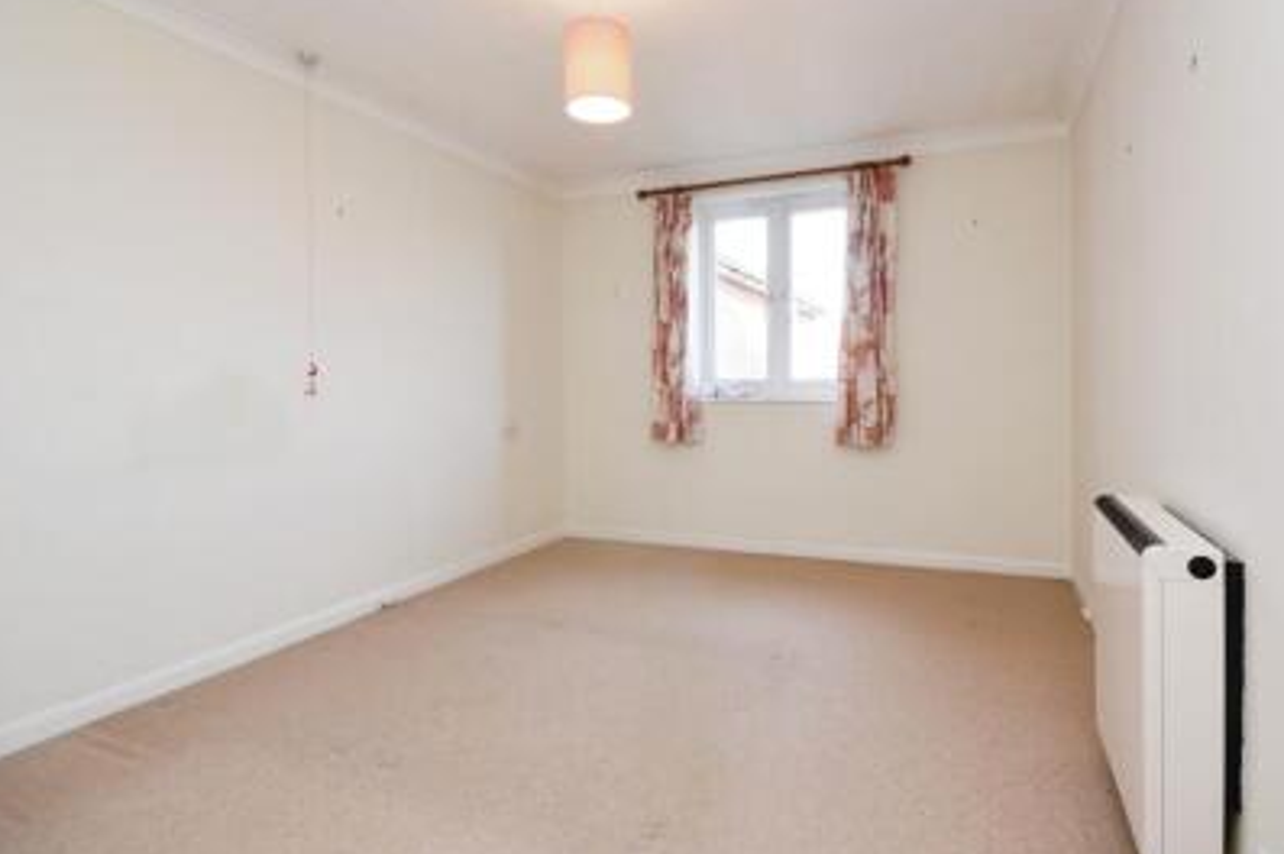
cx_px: 686
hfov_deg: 89.9
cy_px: 370
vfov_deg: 67.0
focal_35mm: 18
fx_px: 641
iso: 640
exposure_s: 1/30
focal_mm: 10
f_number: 8
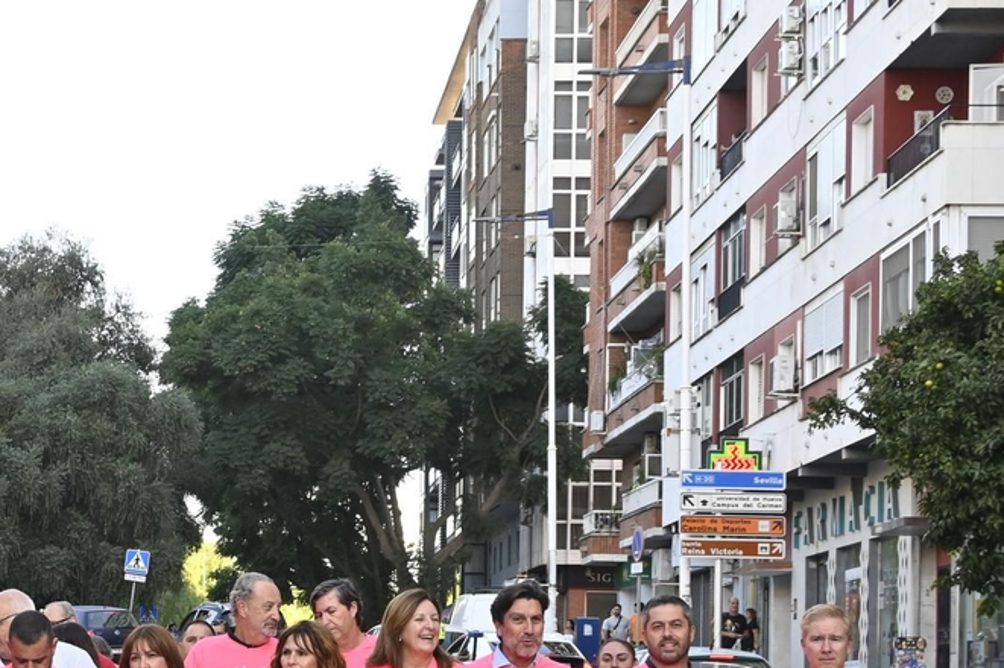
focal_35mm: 111
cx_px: -55
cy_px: 619
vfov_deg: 12.2
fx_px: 3089
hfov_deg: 17.9
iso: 250
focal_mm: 30.5
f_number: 5.6
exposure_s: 1/200
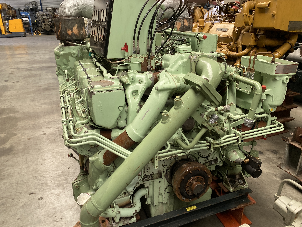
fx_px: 236
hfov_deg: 65.3
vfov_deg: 51.3
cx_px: 152
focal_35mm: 27
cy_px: 111
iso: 80
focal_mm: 4.25
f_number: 1.8
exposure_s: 1/122
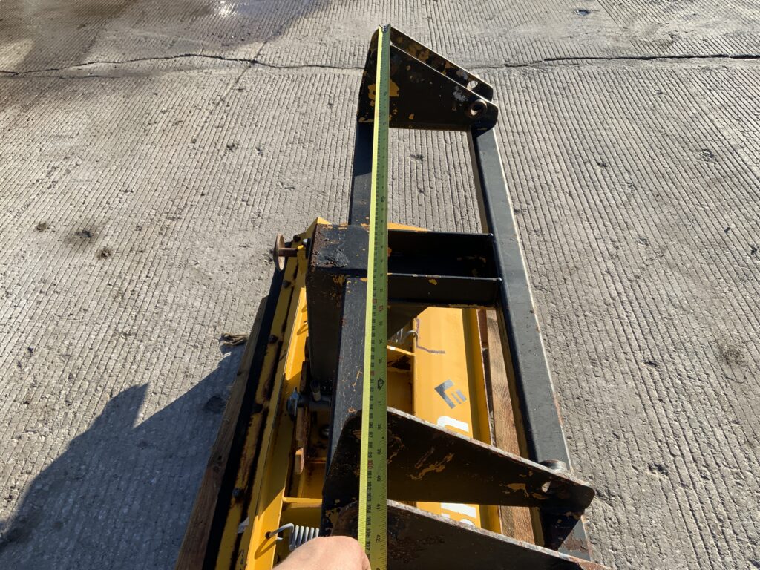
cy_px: 285
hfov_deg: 61.7
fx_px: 637
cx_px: 380
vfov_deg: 48.2
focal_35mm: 29
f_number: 1.8
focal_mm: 3
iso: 16
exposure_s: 1/962
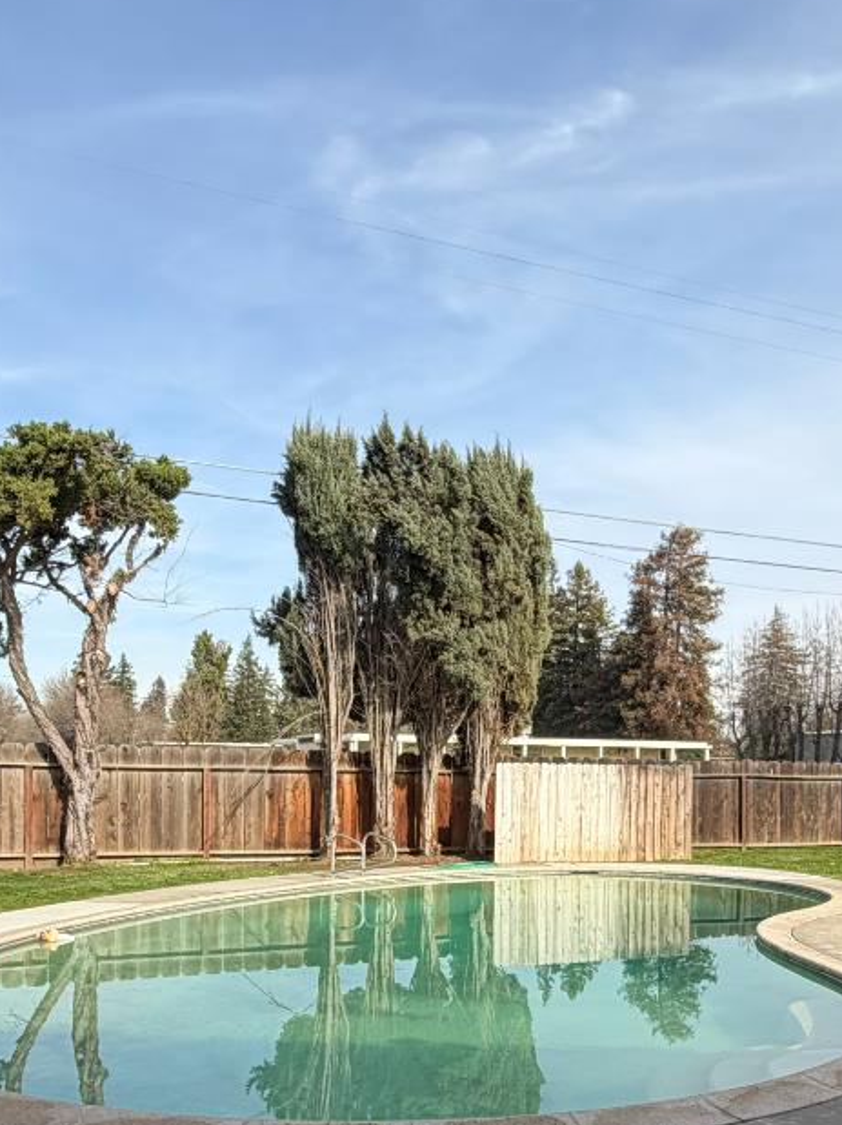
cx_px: 478
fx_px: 1103
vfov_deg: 52.4
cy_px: 793
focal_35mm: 34
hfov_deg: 41.7
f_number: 2.2
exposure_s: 1/770
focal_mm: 2.22
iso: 25
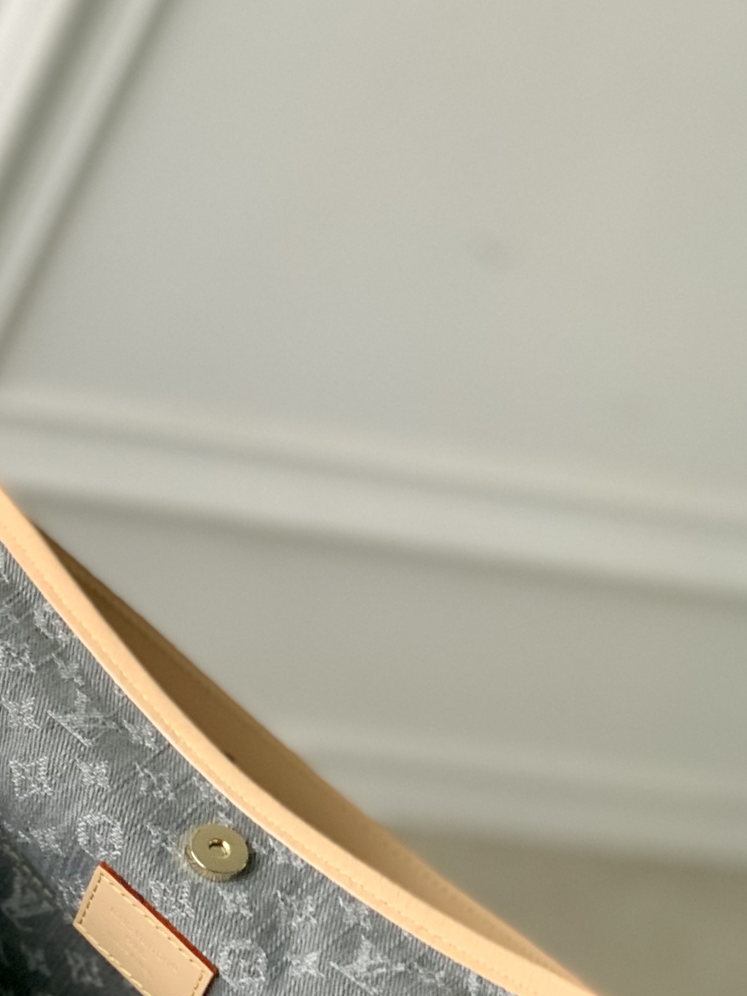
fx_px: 3682
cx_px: -86
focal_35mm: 128
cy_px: 1042
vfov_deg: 15.1
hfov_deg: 11.4
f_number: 2.4
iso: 80
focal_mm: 6
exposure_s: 1/122
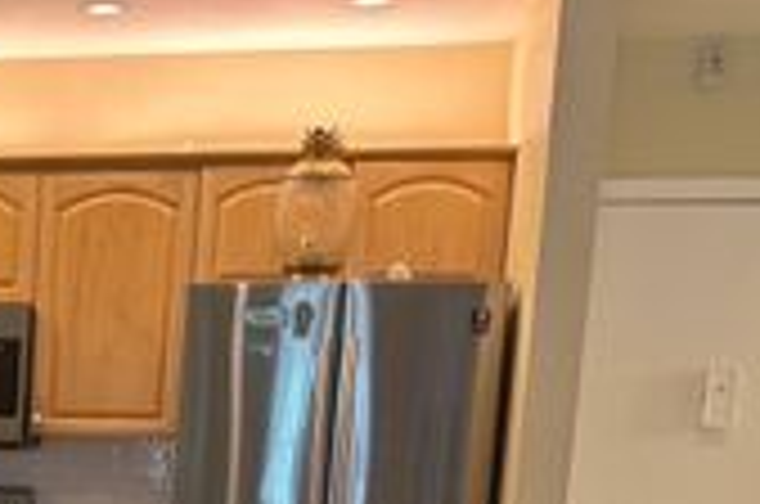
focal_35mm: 74
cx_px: -166
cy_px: 659
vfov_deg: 17.2
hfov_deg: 24.6
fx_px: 1559
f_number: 1.78
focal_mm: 6.86
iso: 125
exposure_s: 1/60
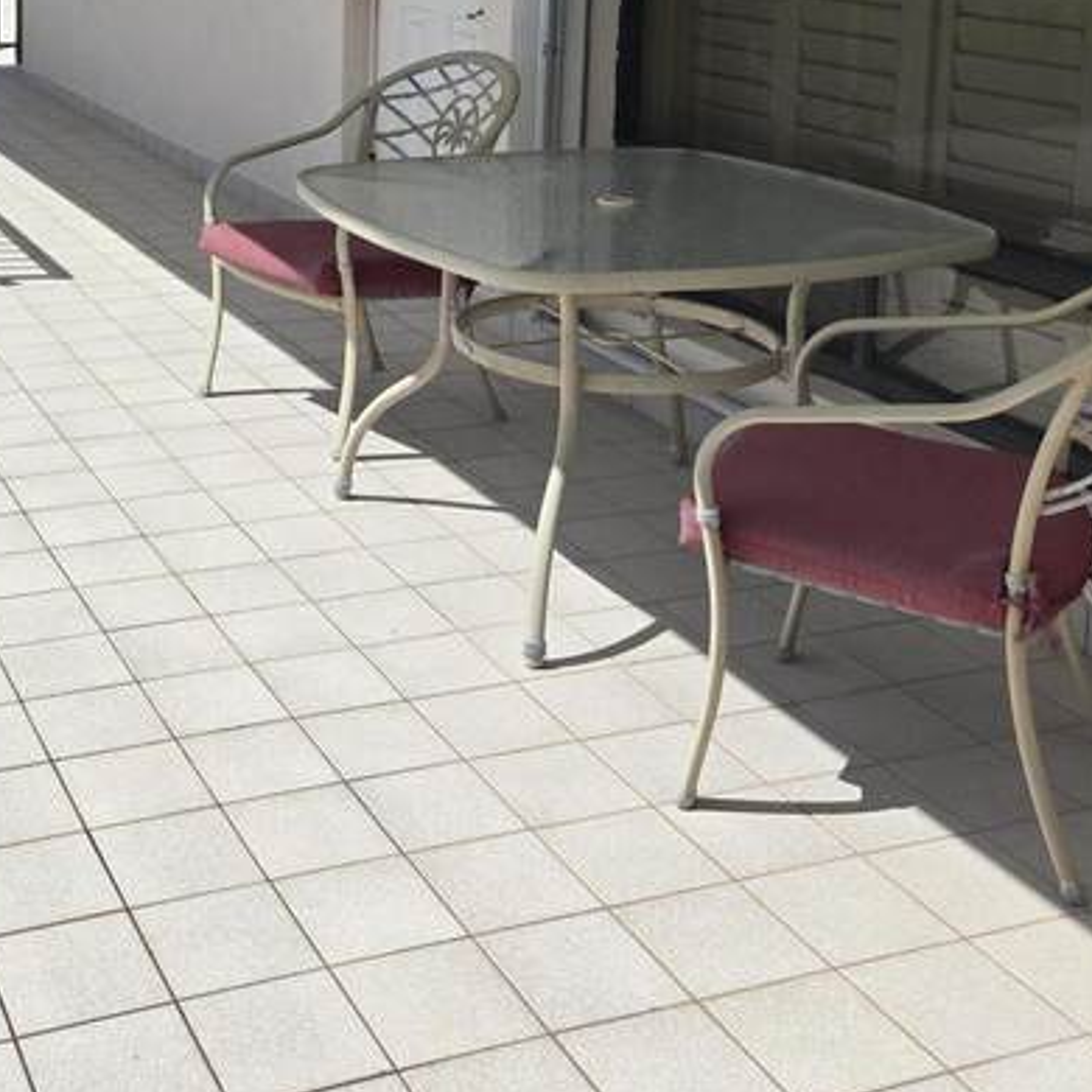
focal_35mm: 50
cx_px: 162
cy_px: 73
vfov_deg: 32.1
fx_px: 1785
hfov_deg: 32.7
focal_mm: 5.4
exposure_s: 1/4458
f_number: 1.8
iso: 25
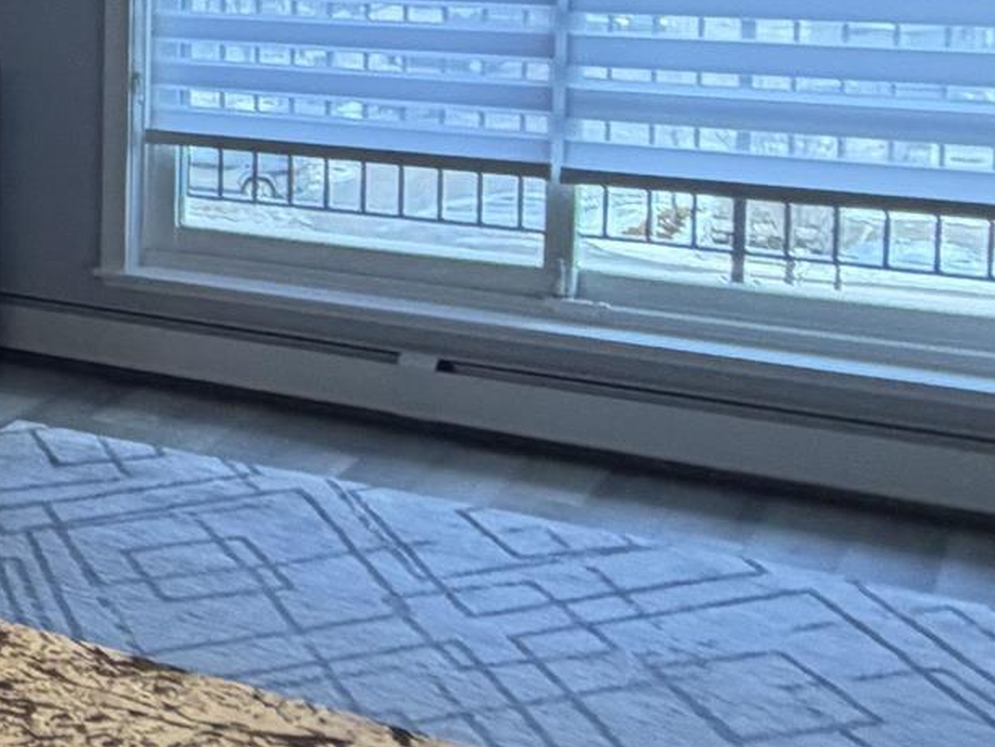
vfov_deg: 20.3
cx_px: -917
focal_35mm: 70
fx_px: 2013
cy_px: -11
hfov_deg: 19.0
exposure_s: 1/60
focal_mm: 2.22
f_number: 2.2
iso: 200
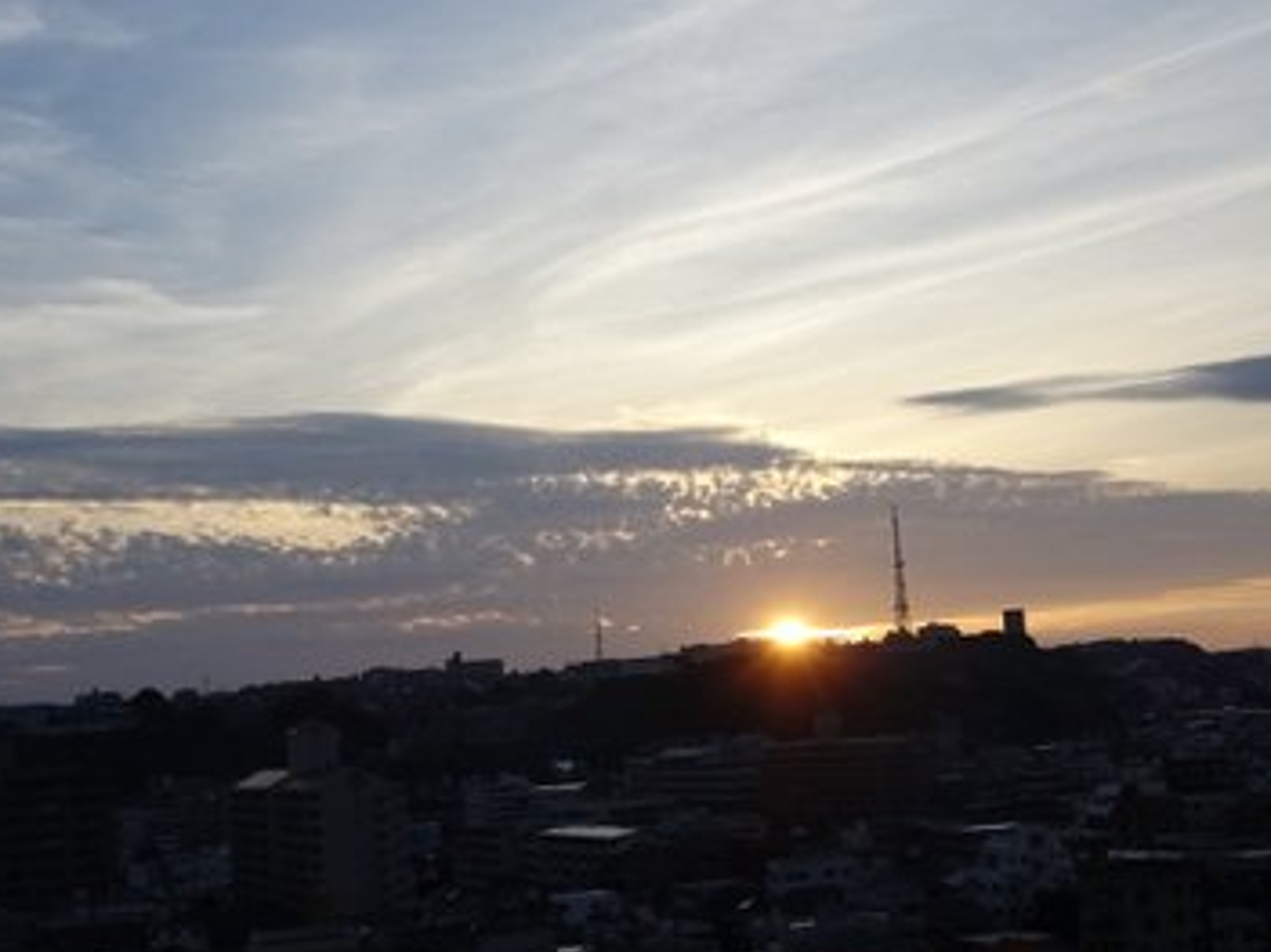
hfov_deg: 36.8
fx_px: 1909
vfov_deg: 28.0
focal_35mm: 52
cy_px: 492
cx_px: 702
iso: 80
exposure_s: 1/400
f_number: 4
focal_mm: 6.56
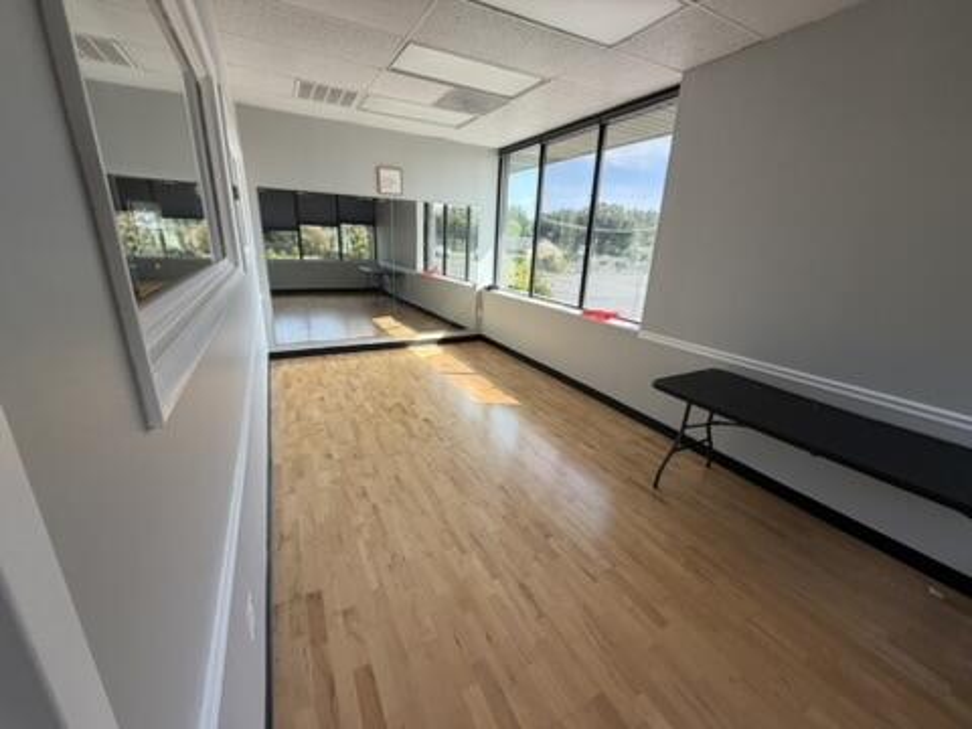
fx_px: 393
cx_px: 486
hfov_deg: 102.1
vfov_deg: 85.7
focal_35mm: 14
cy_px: 364
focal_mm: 2.22
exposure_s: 1/121
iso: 200
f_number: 2.2
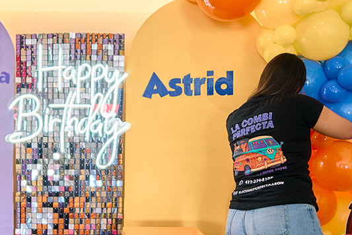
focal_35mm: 48
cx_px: 85
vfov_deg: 28.0
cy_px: 150
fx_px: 470
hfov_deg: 39.9
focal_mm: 16
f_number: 4
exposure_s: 1/60
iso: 125
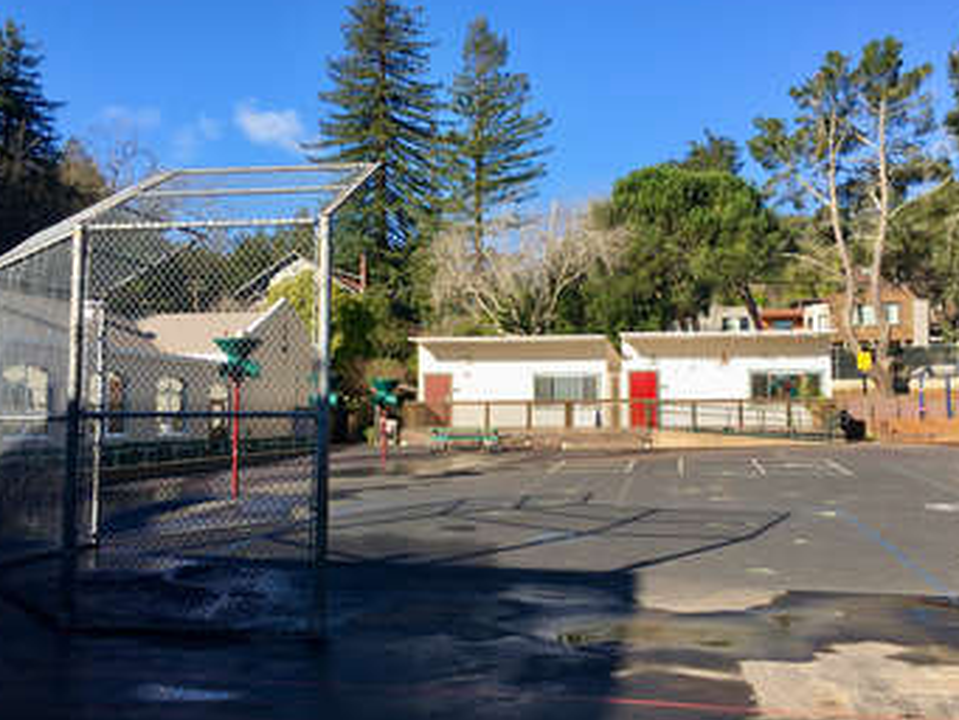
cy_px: 360
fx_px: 942
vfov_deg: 41.8
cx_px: 475
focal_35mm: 34
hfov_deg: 53.9
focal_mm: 4.15
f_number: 2.2
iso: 25
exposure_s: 1/974
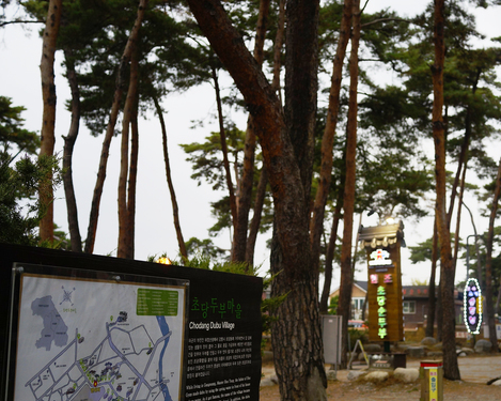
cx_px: 347
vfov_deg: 30.8
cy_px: 222
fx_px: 726
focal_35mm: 49
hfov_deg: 37.5
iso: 400
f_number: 4
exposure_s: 1/100
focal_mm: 35
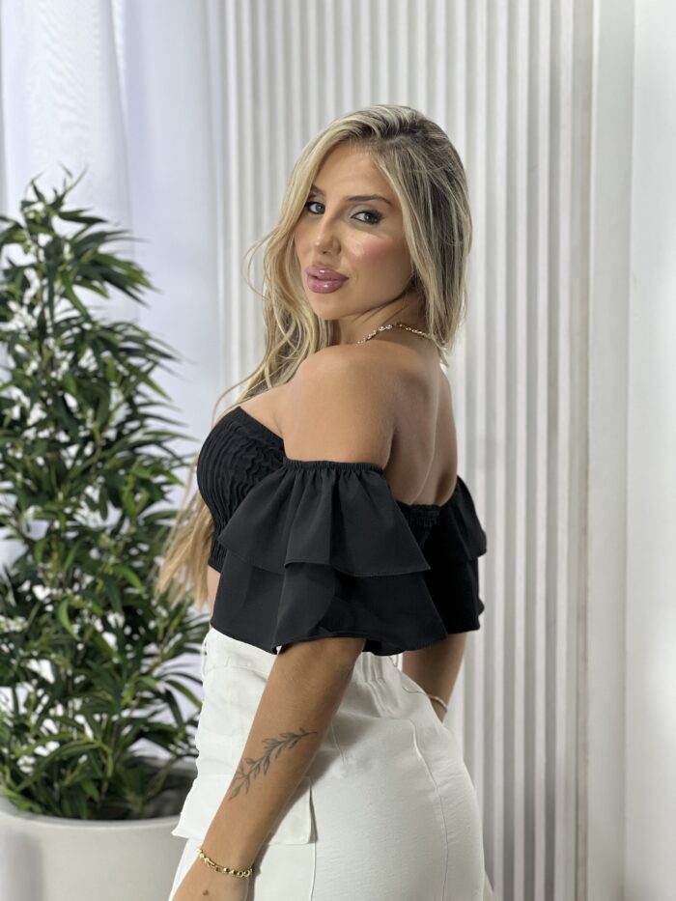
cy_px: 450
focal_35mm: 77
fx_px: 2004
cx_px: 338
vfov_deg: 25.3
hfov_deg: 19.1
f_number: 2.8
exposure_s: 1/120
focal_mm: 9
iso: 200
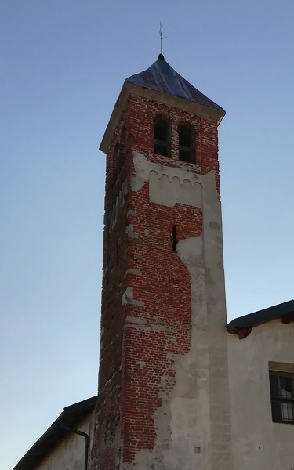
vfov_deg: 41.0
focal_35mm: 47
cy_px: 371
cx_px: 220
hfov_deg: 27.1
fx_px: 603
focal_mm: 3.83
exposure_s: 1/1138
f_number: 2.2
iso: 50
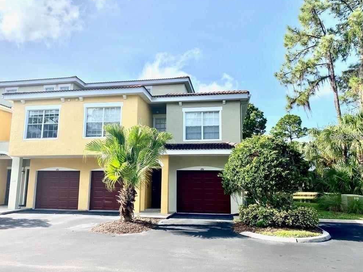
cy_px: 136
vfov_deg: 51.4
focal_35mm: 27
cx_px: 176
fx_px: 283
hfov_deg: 65.3
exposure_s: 1/1961
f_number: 1.8
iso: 32
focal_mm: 4.25
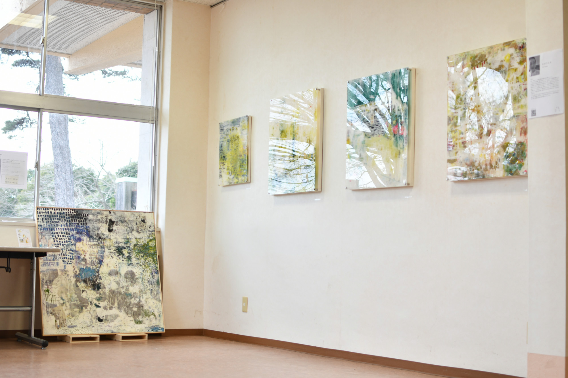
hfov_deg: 37.9
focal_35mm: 52
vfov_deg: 25.7
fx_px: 828
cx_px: 284
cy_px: 189
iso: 100
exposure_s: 1/100
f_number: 2.8
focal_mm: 35
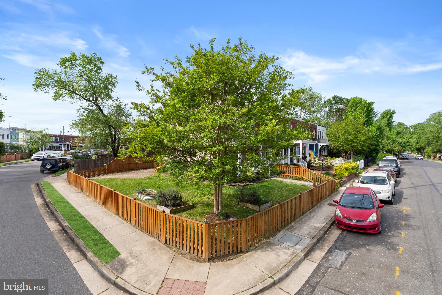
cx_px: 221
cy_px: 148
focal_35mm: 16
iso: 200
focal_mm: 16.5
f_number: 11
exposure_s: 1/160
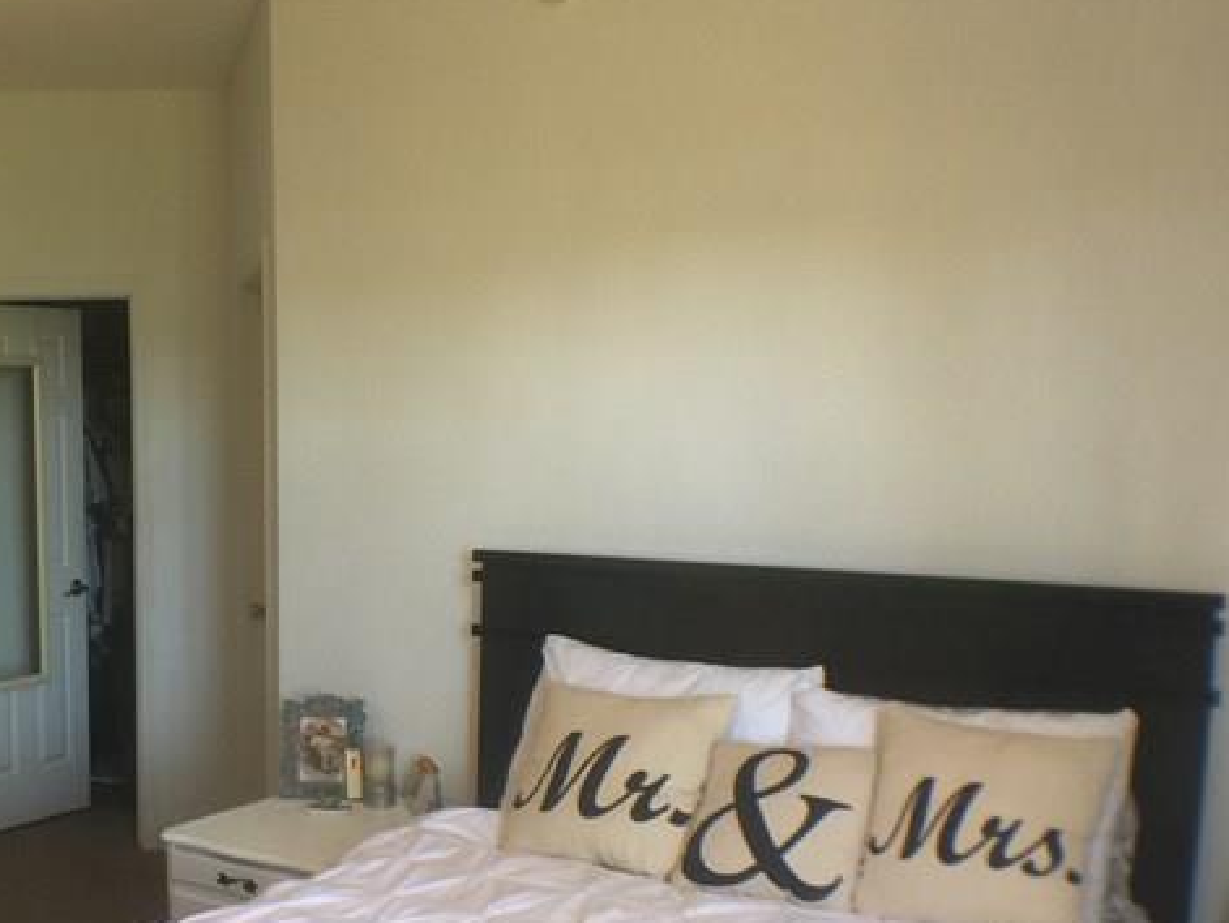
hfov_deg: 29.4
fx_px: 2238
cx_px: 112
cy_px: 566
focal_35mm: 63
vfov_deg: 23.3
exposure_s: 1/15
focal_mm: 4.15
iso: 40
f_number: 2.2
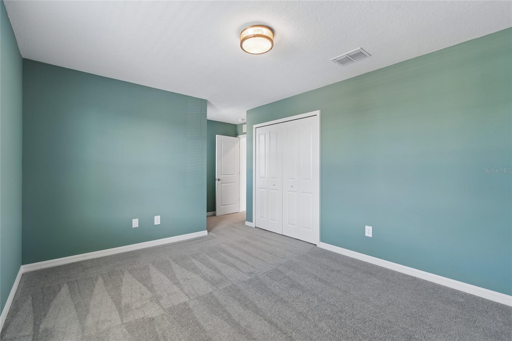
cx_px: 256
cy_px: 170
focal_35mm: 15
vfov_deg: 77.3
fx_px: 213
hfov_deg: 100.4
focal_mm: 10
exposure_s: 1/8
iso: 100
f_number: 6.3
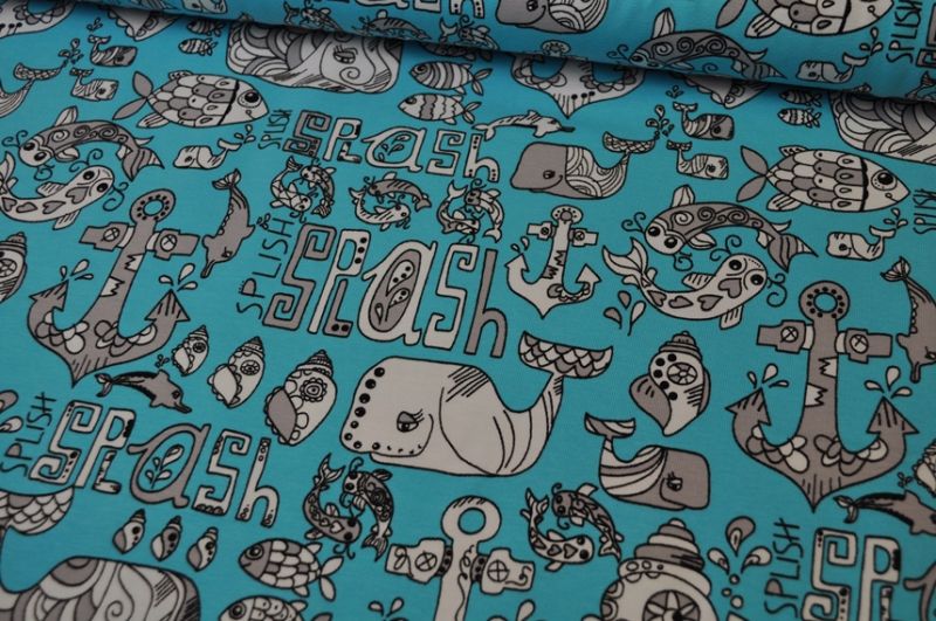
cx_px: 468
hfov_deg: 42.4
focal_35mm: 46
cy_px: 310
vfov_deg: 28.9
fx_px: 1207
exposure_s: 1/125
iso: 250
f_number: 5.6
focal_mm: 31
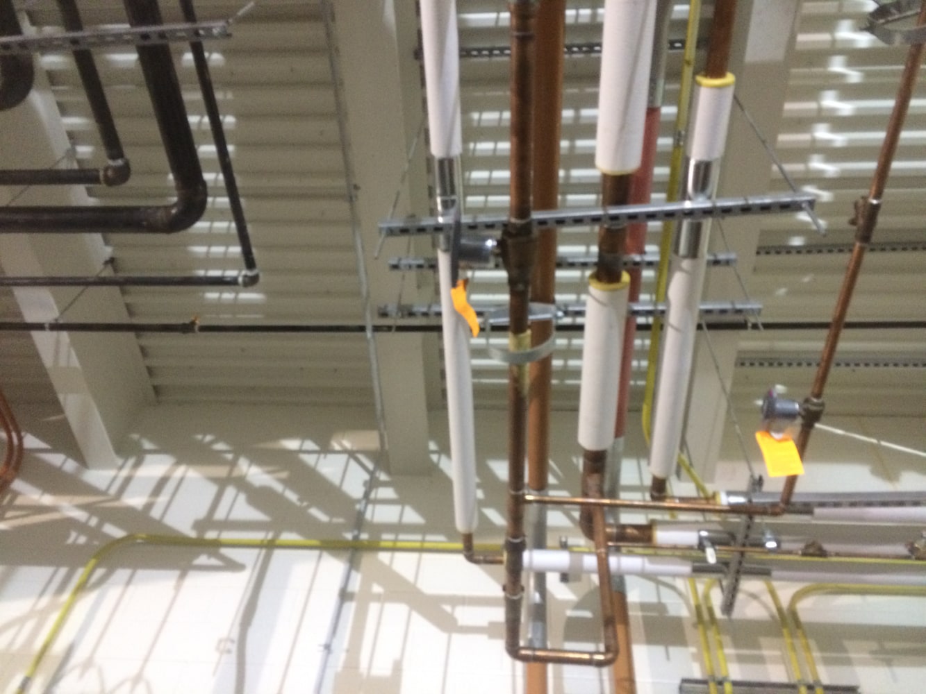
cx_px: 463
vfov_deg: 48.2
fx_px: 776
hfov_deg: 61.7
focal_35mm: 29
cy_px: 347
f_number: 2.2
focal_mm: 4.15
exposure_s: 1/15
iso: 250
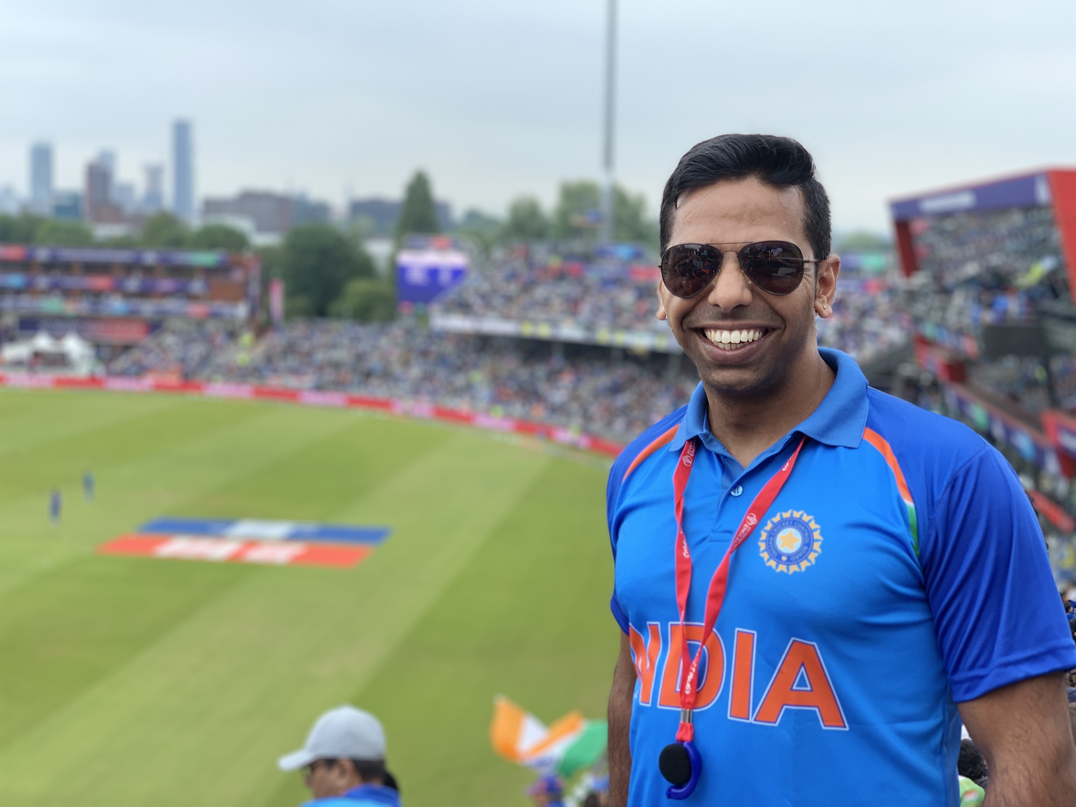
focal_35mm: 52
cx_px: 538
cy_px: 404
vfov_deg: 28.0
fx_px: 1616
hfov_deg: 36.8
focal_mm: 6
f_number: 2.4
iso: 16
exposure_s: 1/122
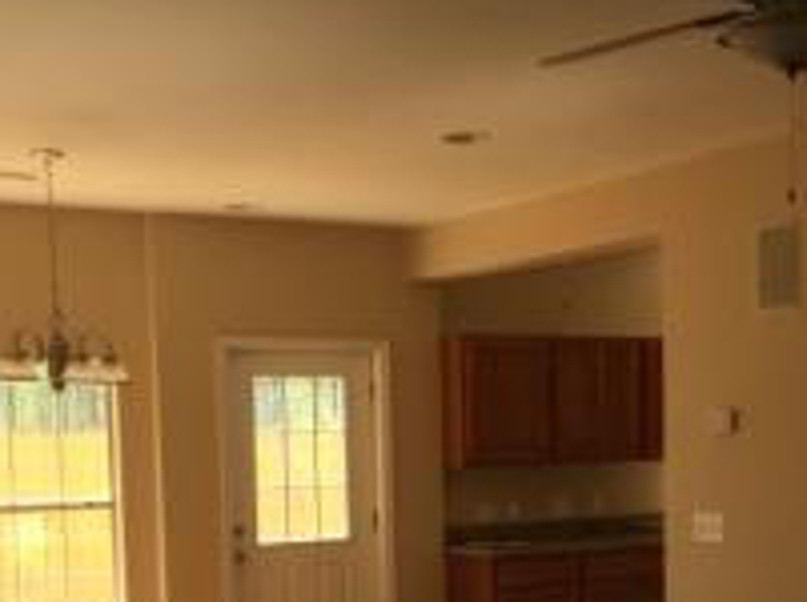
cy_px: 566
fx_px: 1559
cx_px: 562
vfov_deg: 21.3
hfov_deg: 28.8
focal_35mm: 67
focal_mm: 4.12
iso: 32
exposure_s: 1/270
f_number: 2.2
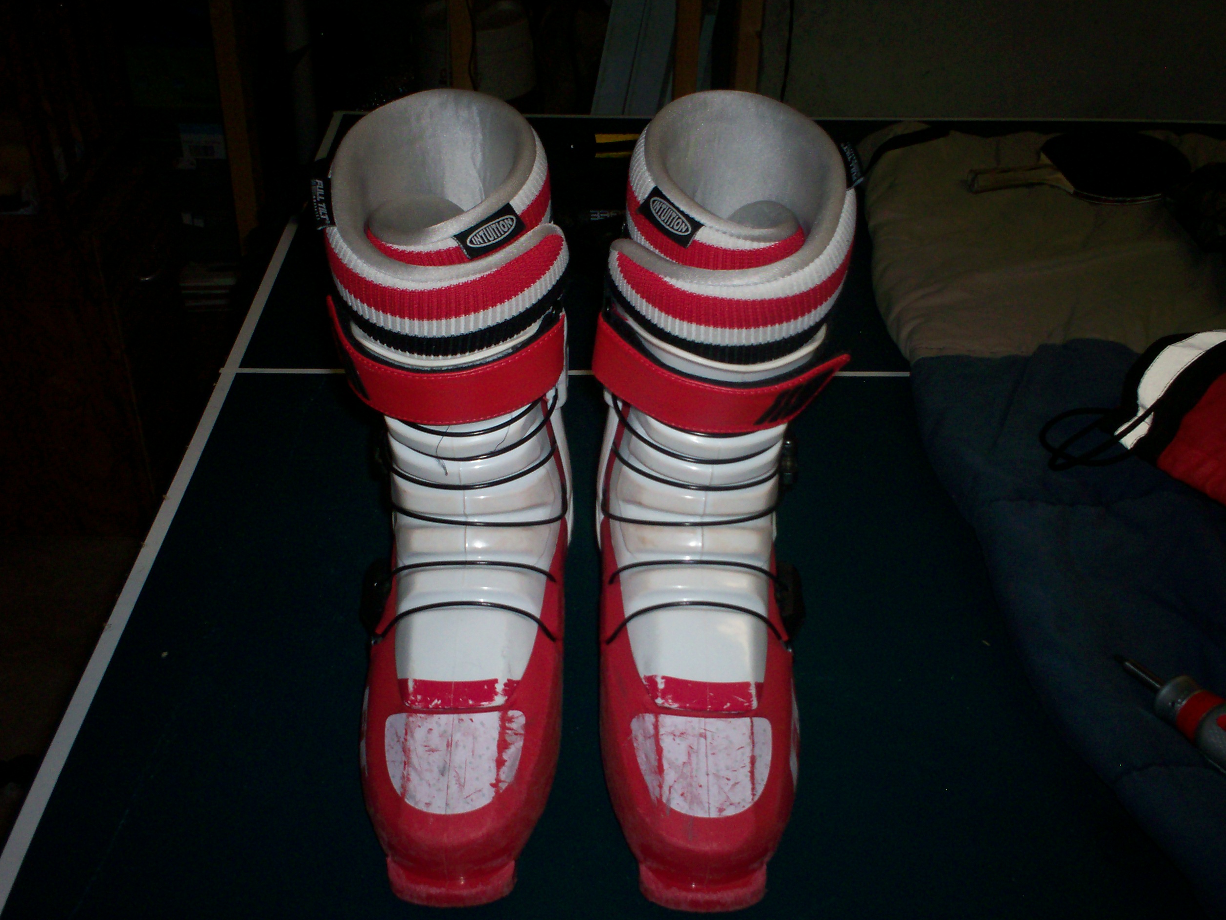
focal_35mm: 37
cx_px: 598
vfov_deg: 38.7
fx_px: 1311
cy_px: 452
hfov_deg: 50.1
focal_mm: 6
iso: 140
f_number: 4.5
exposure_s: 1/60
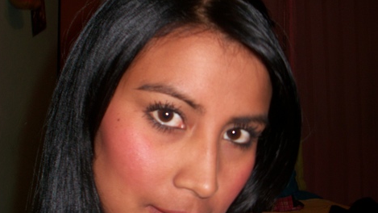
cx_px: 220
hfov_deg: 39.7
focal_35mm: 52
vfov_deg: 22.8
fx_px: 521
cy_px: 163
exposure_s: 1/60
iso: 80
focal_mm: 6.3
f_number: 3.1
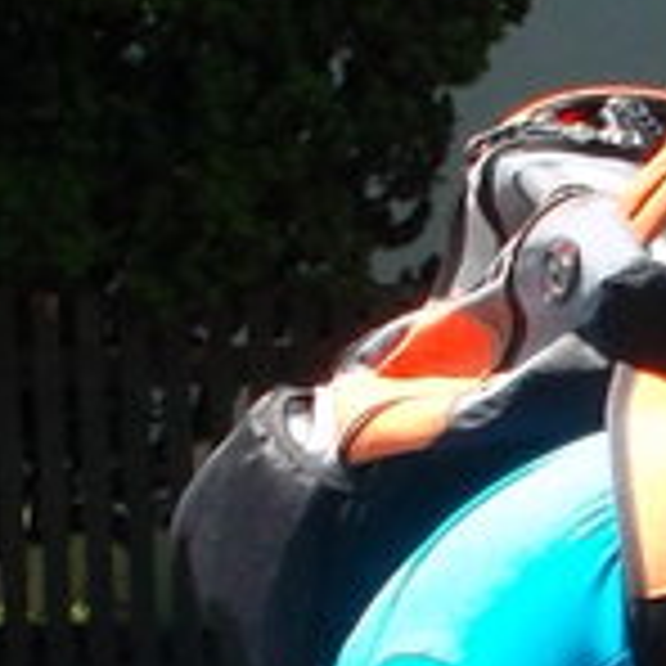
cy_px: 1017
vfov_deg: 8.5
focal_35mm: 200
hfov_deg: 8.6
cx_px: 958
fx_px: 4353
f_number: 3.3
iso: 80
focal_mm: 4.1
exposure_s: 1/350
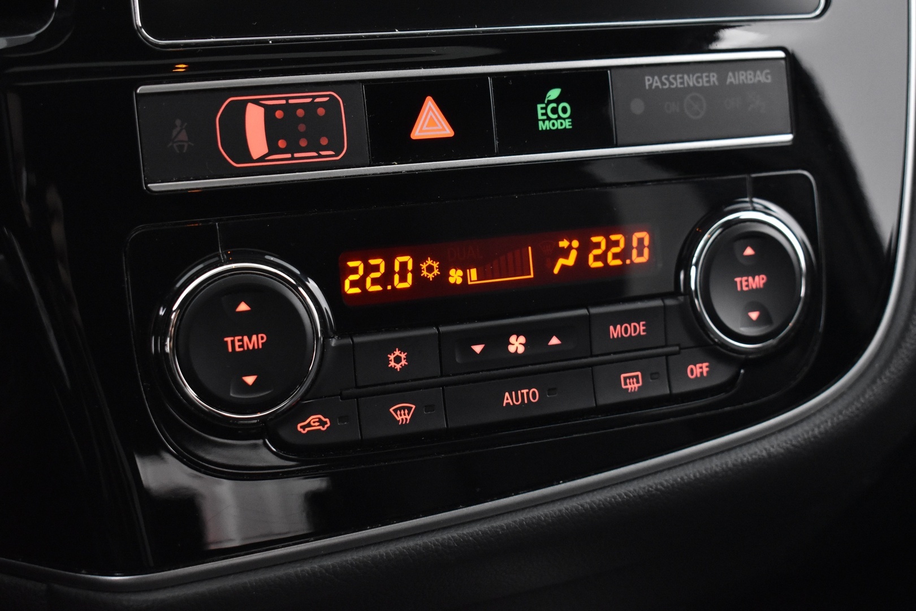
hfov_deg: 29.9
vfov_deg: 20.2
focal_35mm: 68
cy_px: 306
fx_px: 1717
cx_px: 458
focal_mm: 45
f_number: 5
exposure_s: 1/15
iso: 3200
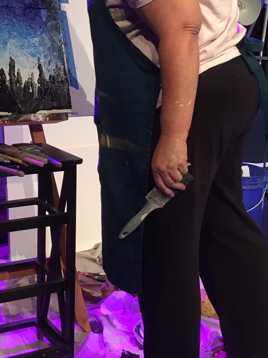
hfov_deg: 23.0
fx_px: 650
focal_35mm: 63
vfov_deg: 30.0
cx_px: 54
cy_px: 73
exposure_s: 1/30
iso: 80
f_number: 2.2
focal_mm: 4.15
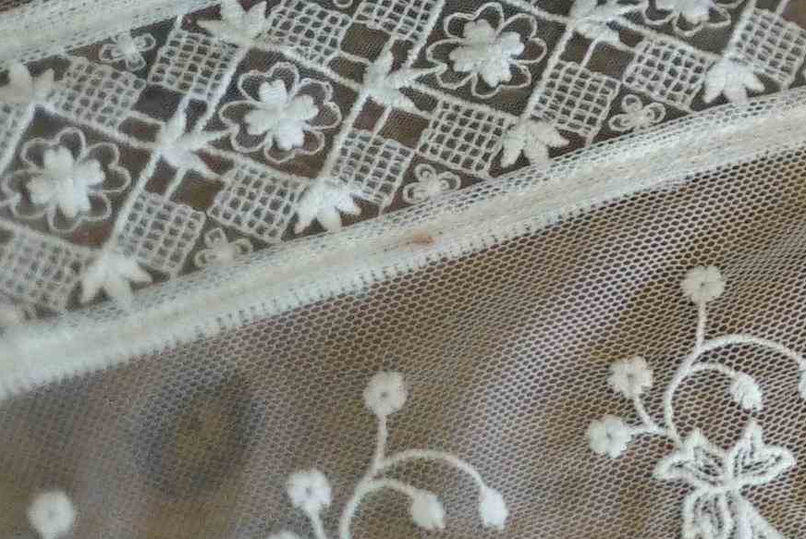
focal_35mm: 243
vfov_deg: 5.6
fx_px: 5445
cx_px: 1914
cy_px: -436
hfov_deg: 7.9
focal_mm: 50
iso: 1250
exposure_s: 1/160
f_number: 2
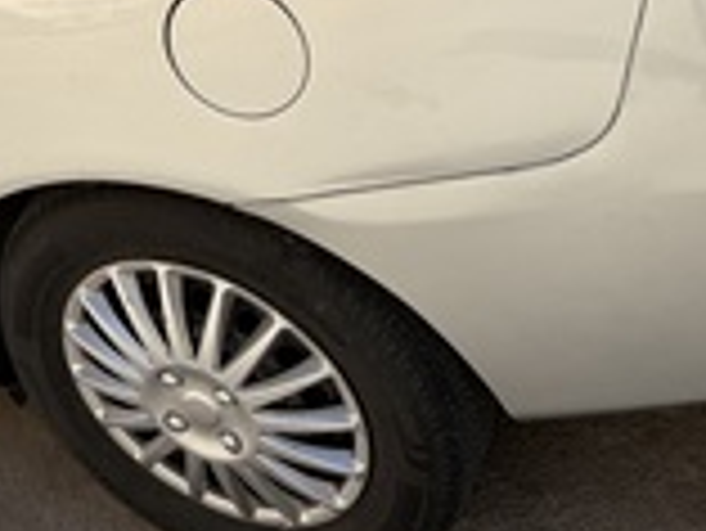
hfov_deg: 26.3
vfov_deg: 19.5
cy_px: -146
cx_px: 7
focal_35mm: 70
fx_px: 1429
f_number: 1.78
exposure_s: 1/3021
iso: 80
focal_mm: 6.76
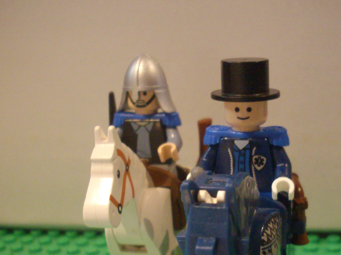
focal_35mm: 61
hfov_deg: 31.4
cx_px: 231
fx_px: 601
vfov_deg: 23.8
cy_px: 184
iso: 400
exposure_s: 1/8
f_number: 2.8
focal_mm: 6.2
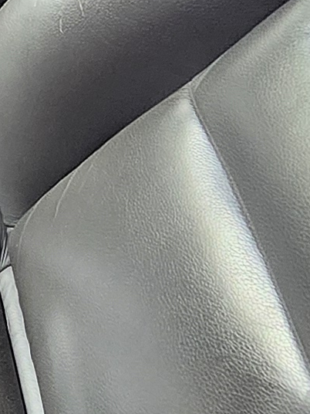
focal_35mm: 97
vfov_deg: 19.1
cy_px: -89
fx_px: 1158
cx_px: -399
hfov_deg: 12.5
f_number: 2.2
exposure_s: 1/60
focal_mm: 1.74
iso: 80
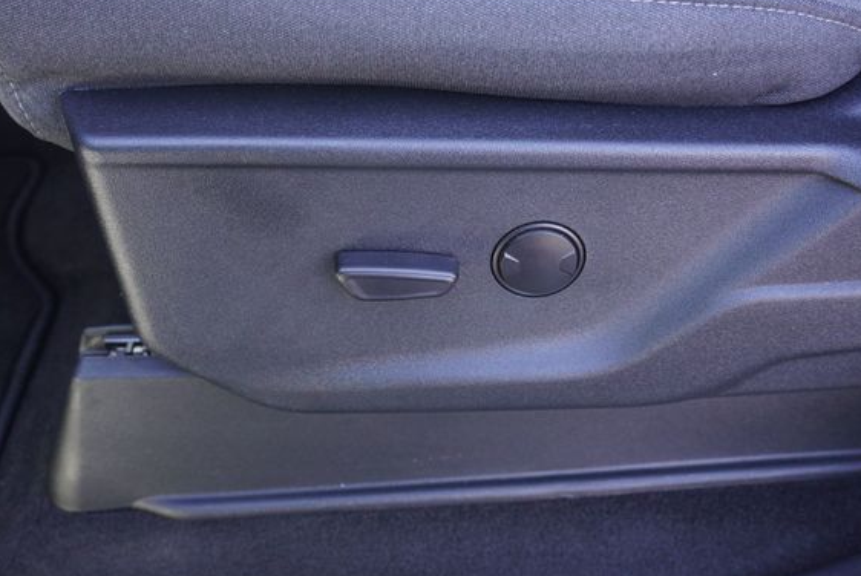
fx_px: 982
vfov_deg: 32.7
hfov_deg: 47.3
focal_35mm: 41
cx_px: 412
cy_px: 259
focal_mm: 24
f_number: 4.5
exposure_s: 1/160
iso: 1250
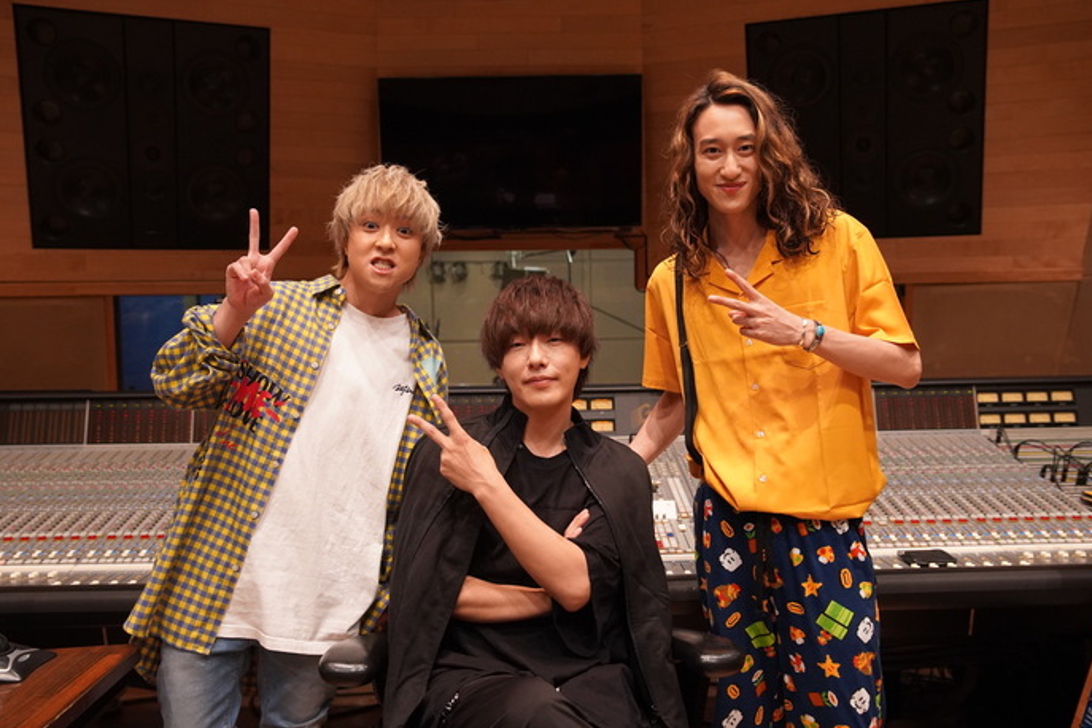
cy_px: 358
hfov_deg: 60.3
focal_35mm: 31
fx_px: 940
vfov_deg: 42.3
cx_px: 550
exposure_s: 1/160
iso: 4000
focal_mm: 30
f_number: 4
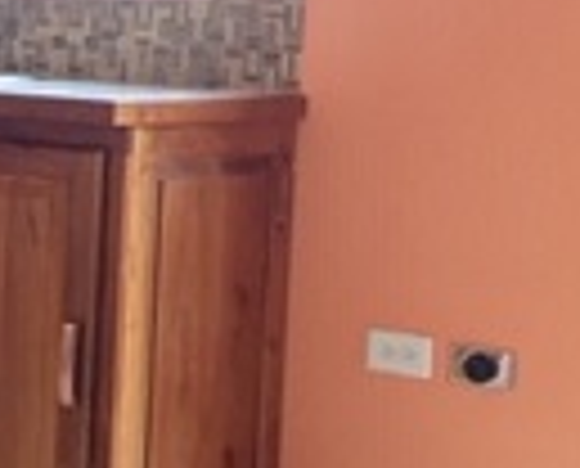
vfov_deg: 13.8
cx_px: -378
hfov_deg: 15.3
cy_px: 144
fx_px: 1928
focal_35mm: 112
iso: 40
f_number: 2.2
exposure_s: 1/30
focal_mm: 4.15
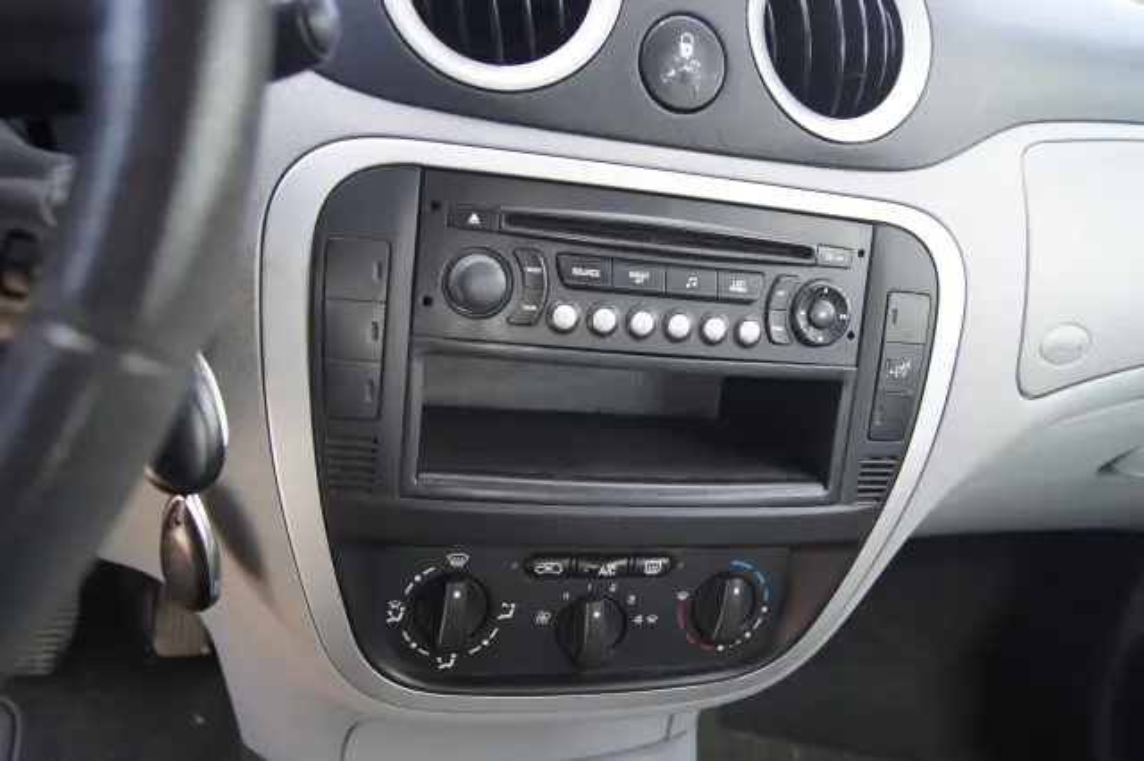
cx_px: 572
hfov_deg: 62.0
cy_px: 380
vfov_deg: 43.6
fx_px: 953
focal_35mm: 30
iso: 100
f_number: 4
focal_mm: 20
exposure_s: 1/40
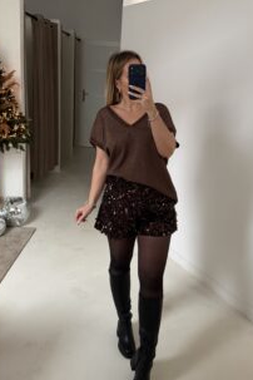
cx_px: 114
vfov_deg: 57.1
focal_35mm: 33
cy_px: 169
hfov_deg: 39.9
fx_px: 348
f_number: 1.78
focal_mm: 6.76
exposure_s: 1/50
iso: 640
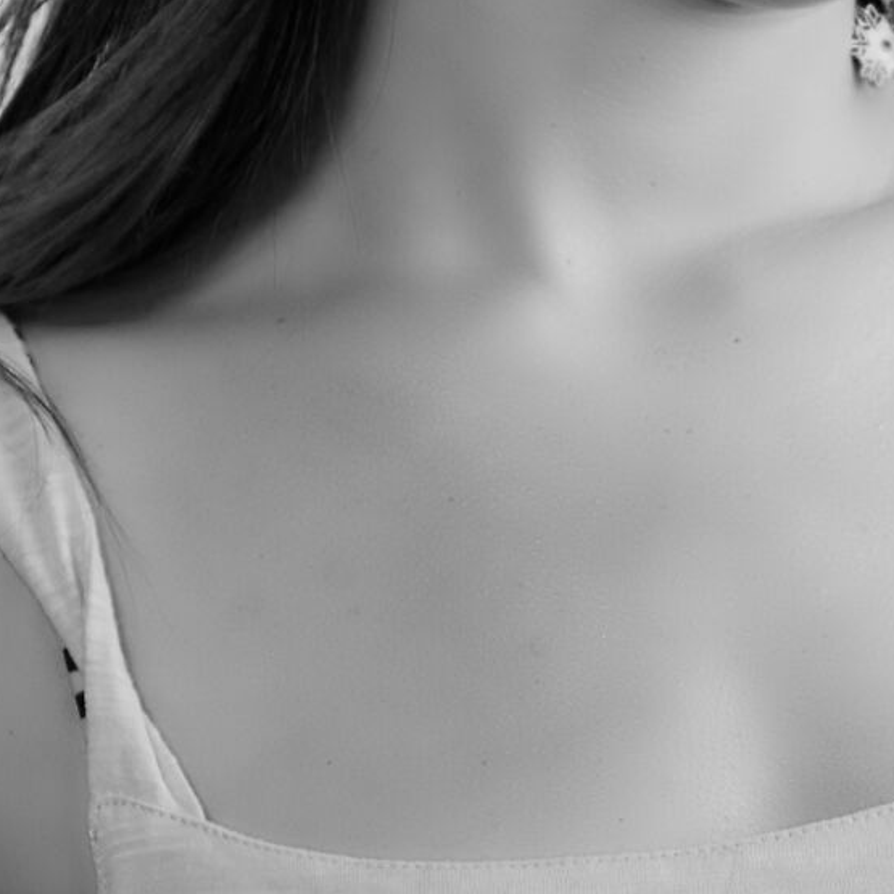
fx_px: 13699
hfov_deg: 3.7
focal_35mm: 469
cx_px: 975
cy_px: 470
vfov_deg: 3.7
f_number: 2
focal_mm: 85
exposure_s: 1/180
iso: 100
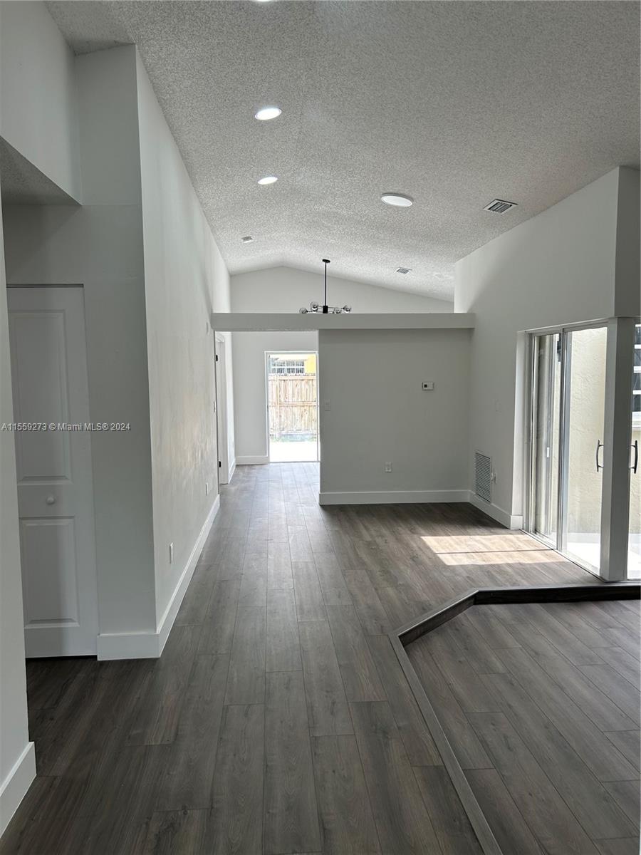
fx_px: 642
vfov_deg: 67.3
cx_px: 320
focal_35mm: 26
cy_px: 428
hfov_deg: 53.1
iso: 32
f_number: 1.5
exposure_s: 1/120
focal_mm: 5.7
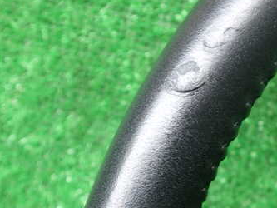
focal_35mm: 54
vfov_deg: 26.9
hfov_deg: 35.0
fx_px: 432
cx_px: 195
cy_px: 136
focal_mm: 5.4
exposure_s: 1/60
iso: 200
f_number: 2.3
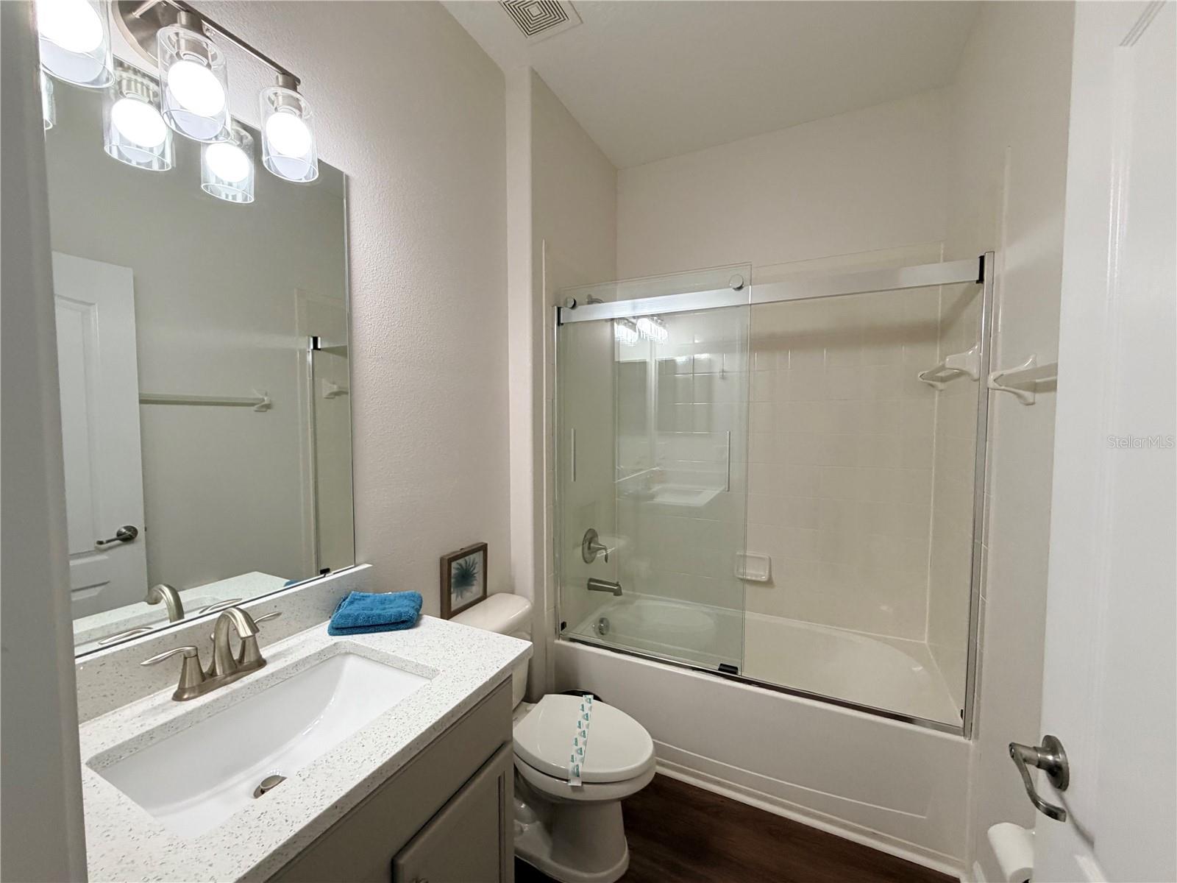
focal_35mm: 14
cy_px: 442
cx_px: 588
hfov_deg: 102.1
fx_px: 476
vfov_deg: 85.7
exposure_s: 1/120
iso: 250
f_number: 2.2
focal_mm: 2.22
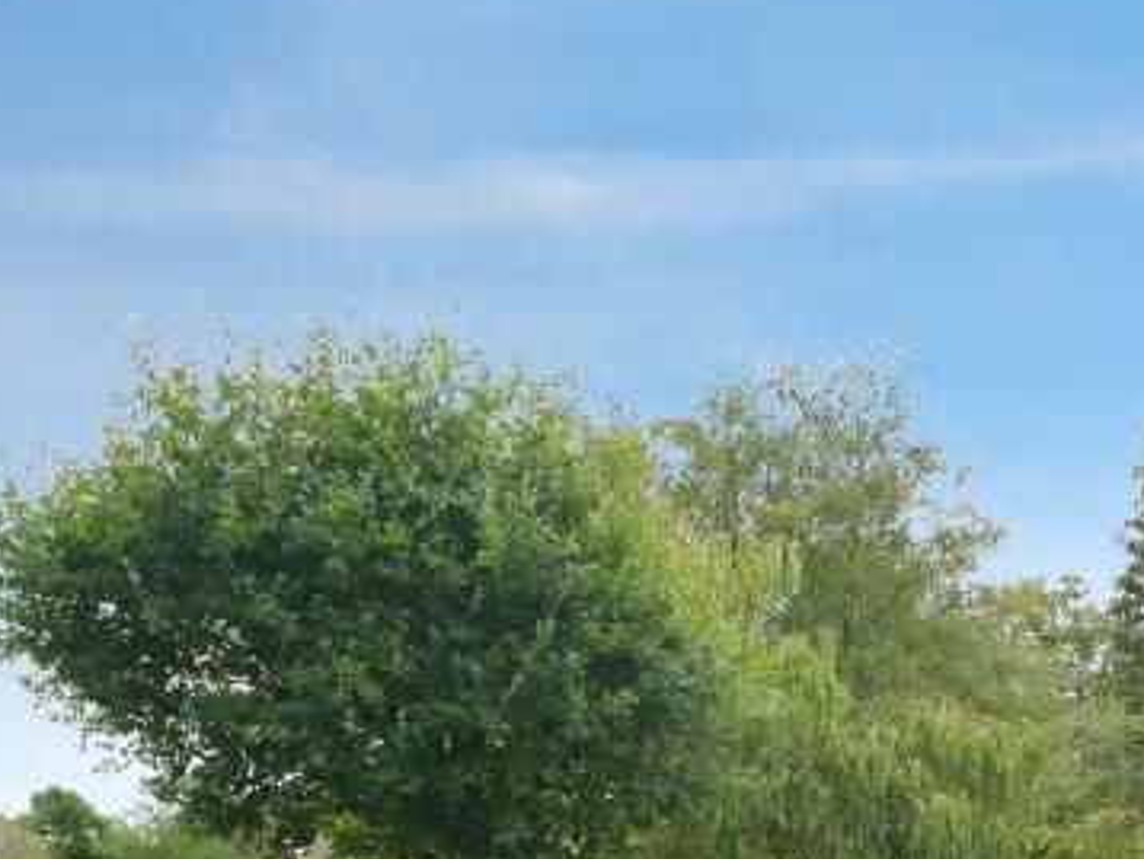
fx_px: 1455
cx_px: 1355
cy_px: 1046
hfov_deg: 34.7
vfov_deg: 28.4
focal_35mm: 44
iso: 200
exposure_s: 1/320
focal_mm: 16
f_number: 6.3
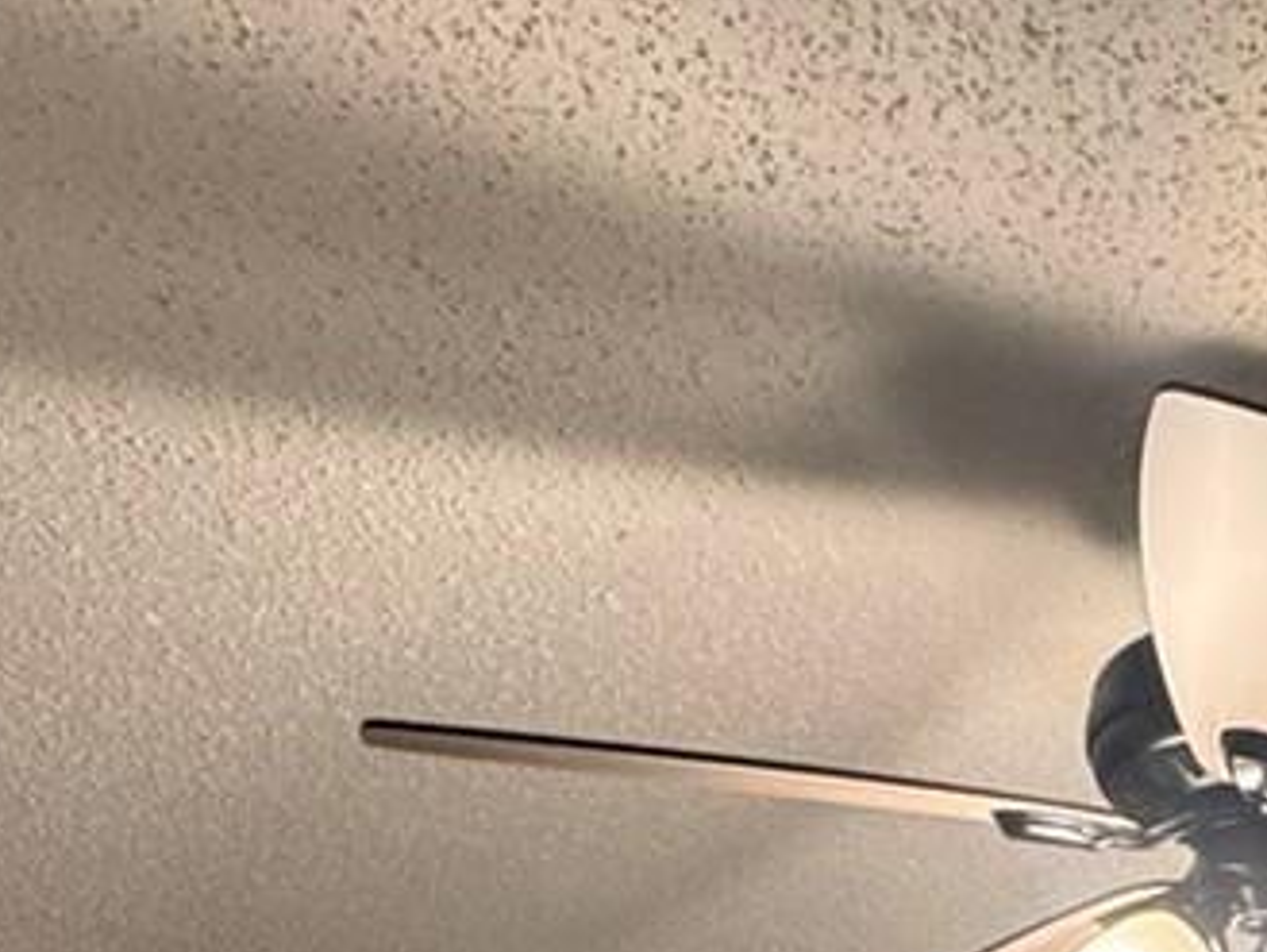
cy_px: 2155
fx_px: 2490
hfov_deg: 25.8
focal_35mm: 68
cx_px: 1483
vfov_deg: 15.1
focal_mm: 2.22
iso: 200
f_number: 2.2
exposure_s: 1/60
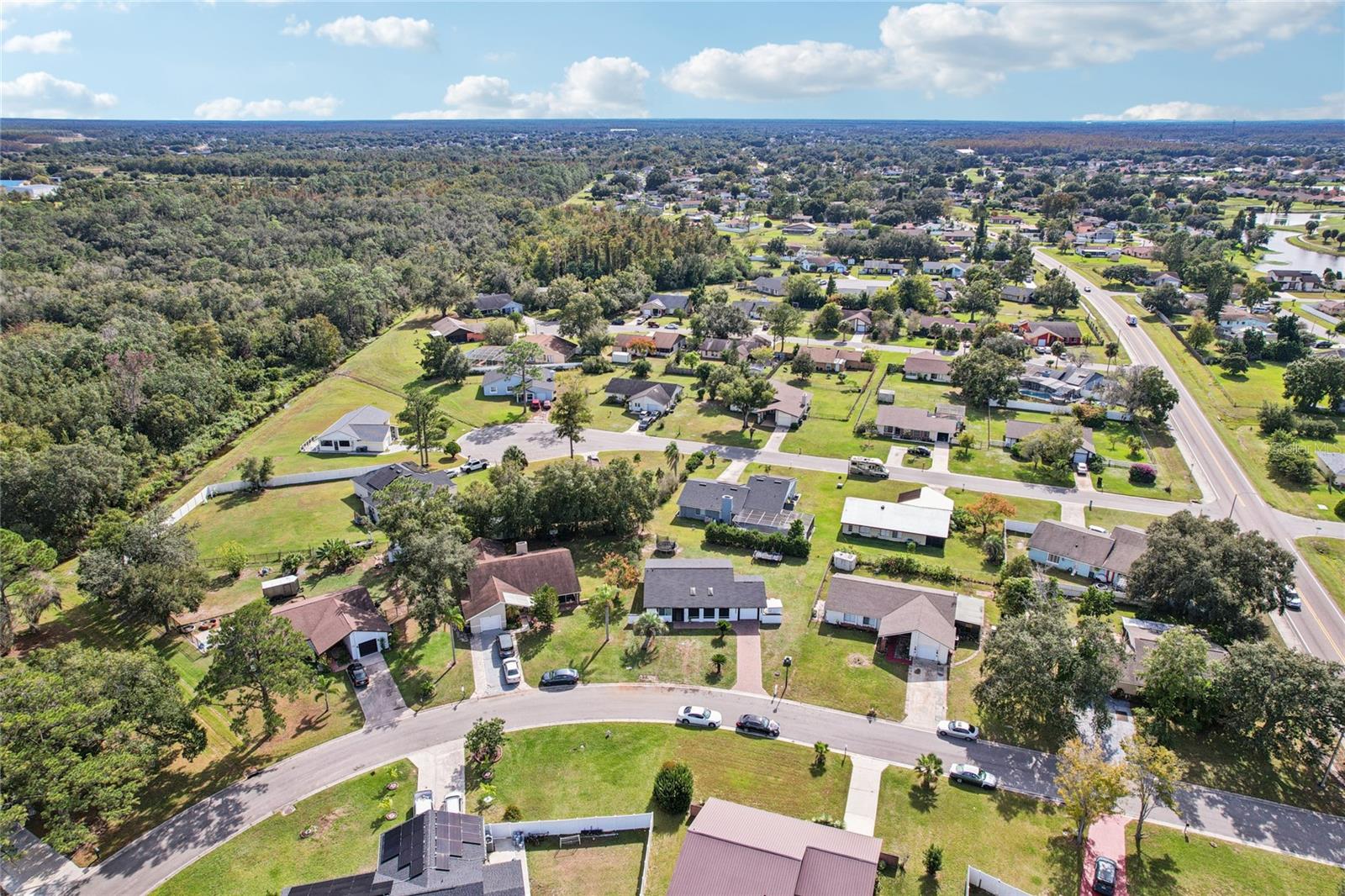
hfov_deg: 78.6
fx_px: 822
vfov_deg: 57.2
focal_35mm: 22
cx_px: 672
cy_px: 448
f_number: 2.8
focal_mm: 8.4
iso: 100
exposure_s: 1/1250
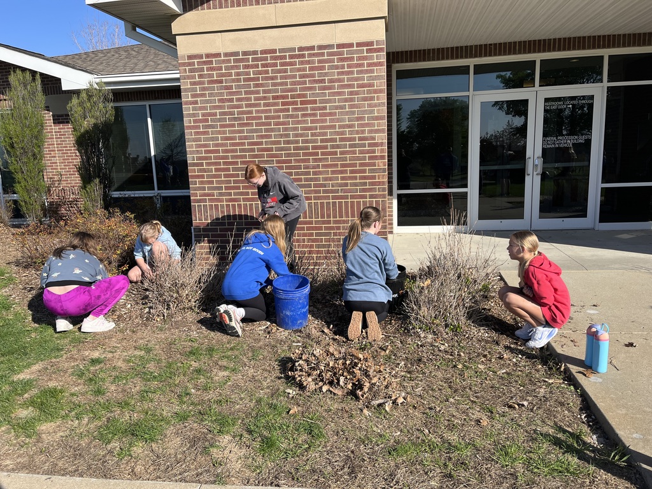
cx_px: 326
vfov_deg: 53.1
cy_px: 244
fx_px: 490
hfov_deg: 67.3
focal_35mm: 26
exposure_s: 1/2309
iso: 50
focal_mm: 5.1
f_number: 1.6
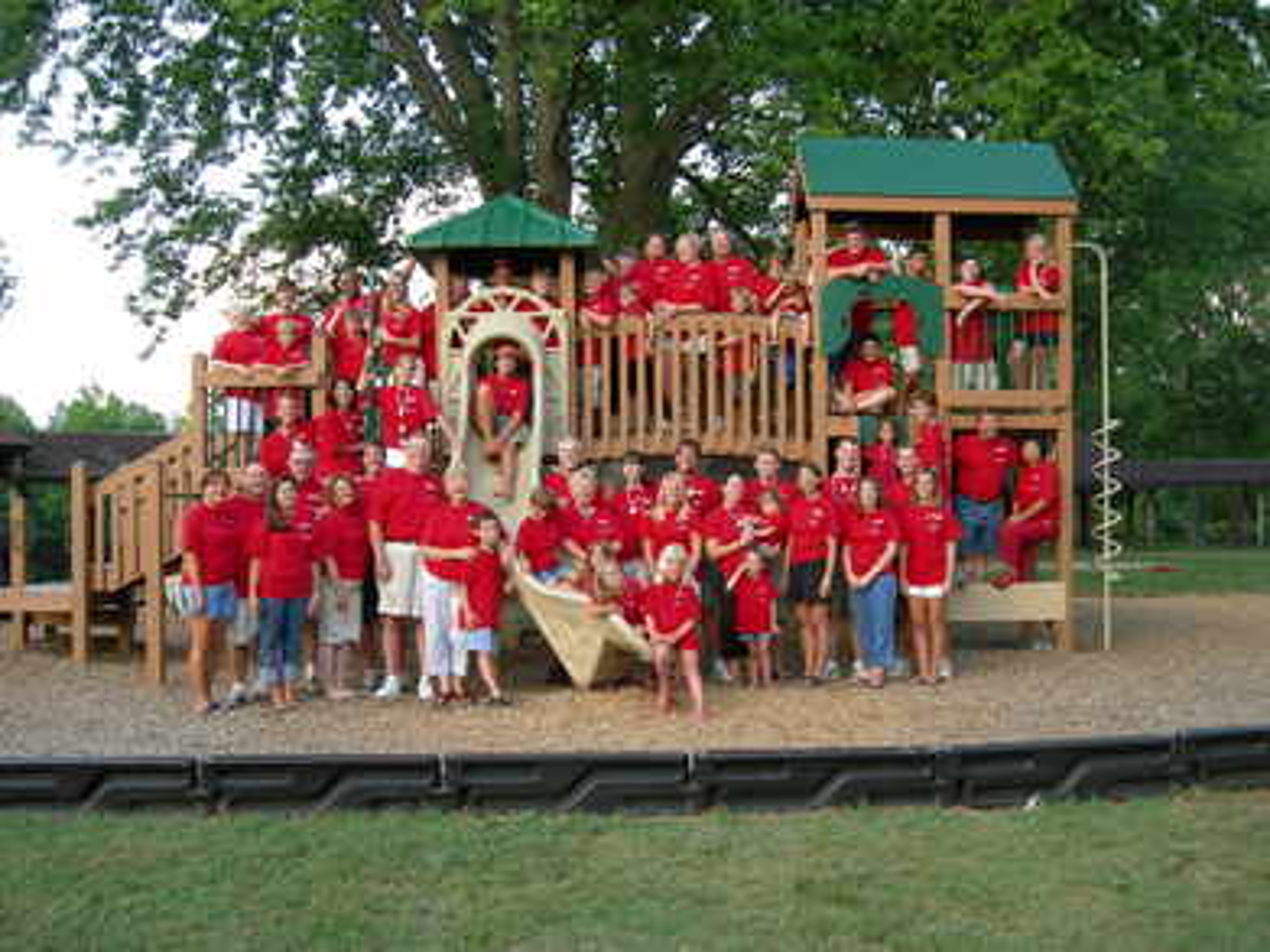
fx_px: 1320
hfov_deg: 51.4
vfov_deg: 39.6
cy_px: 476
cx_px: 635
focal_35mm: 36
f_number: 3.4
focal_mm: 7.5
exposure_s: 1/58.5
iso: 64
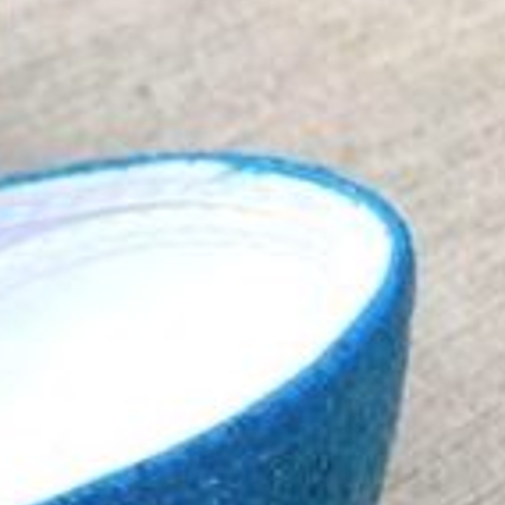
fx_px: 1964
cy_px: 638
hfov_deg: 11.5
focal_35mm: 119
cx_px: -784
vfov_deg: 14.1
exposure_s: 1/654
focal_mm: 4.25
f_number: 1.8
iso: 32
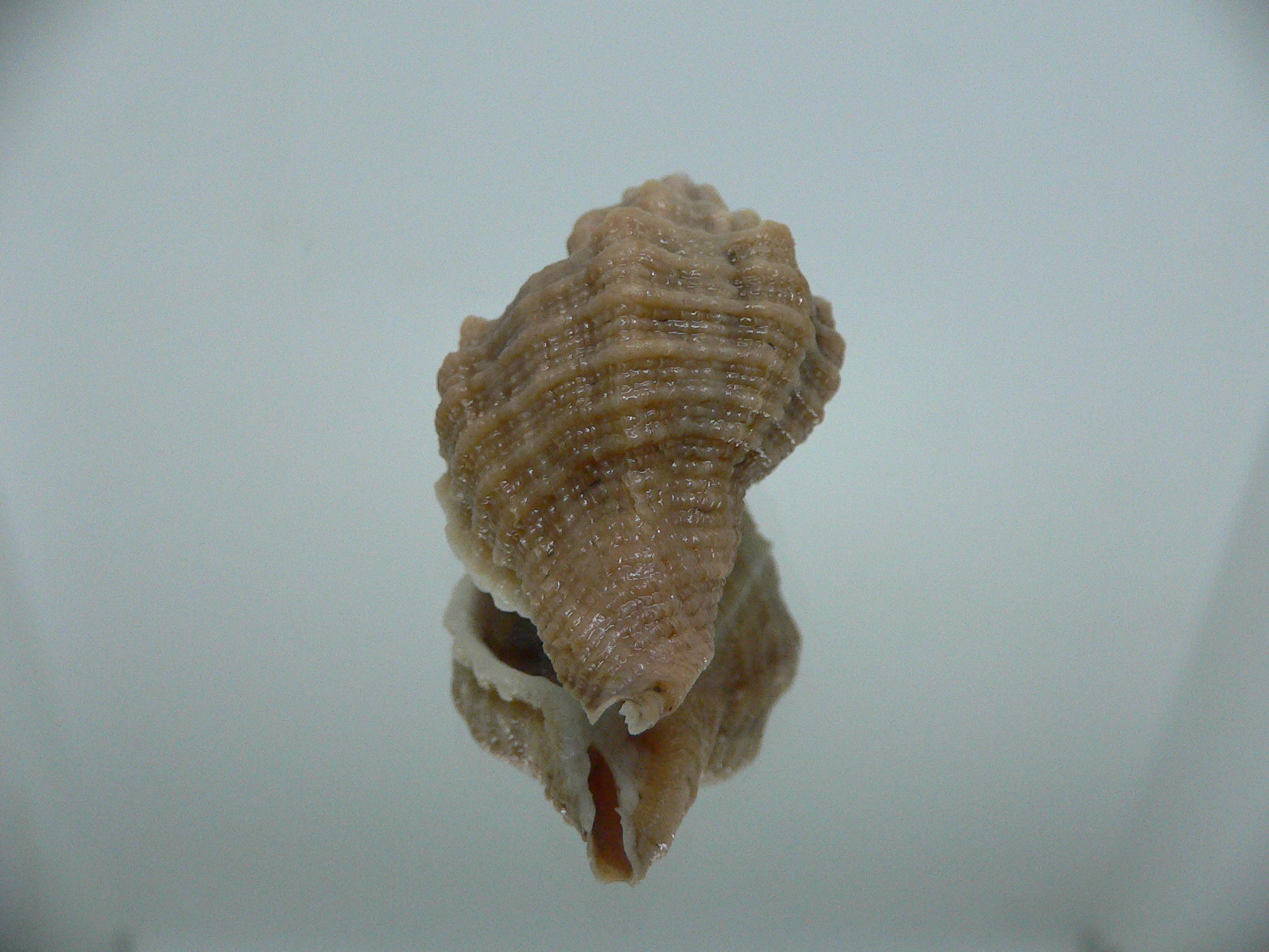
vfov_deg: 40.7
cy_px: 476
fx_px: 1283
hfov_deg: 52.6
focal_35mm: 35
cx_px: 634
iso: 200
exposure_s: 1/50
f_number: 2.8
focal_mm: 4.6
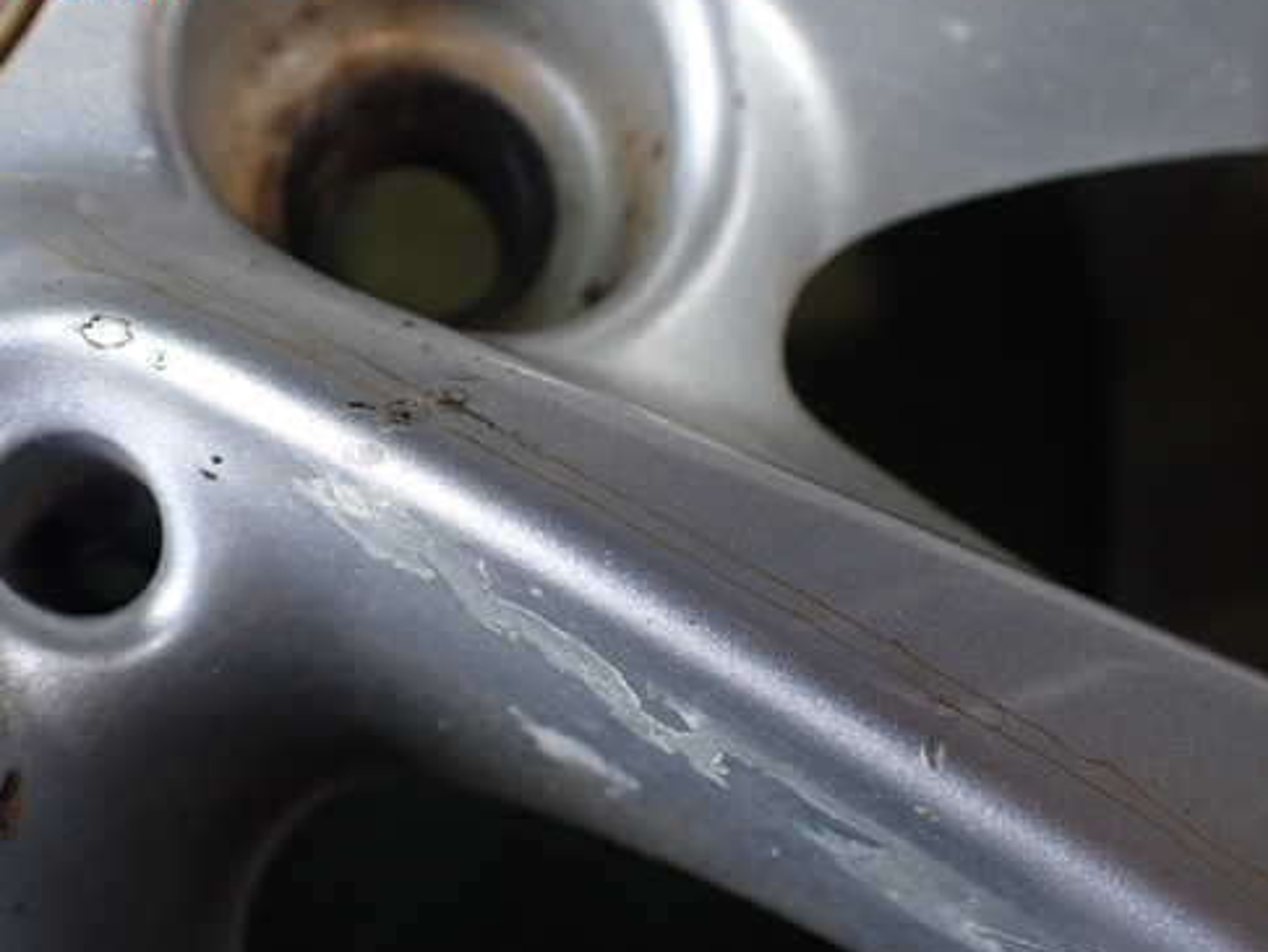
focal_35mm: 37
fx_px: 1356
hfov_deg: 49.7
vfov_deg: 38.6
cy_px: 529
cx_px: 491
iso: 320
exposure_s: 1/125
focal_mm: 5.4
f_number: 2.3
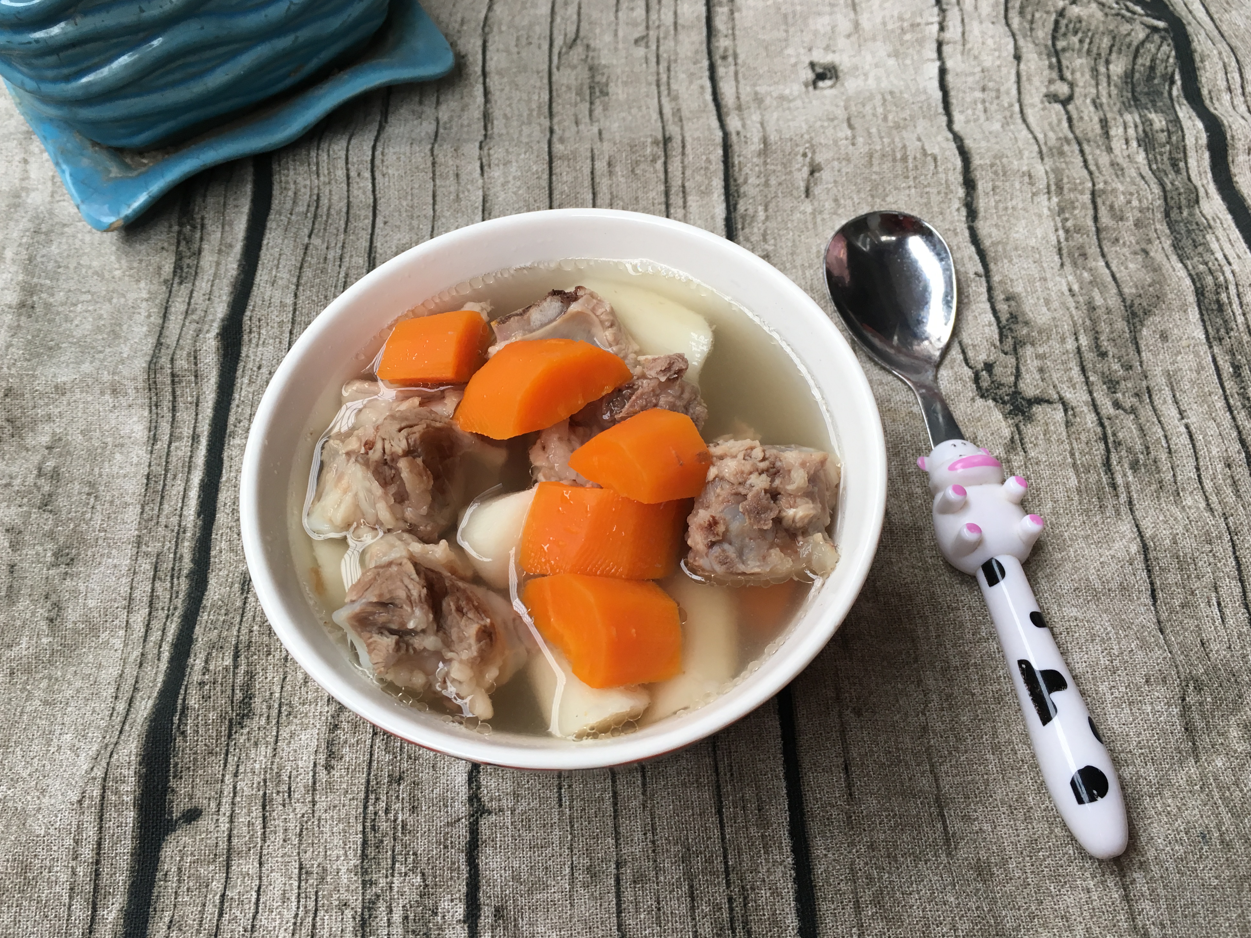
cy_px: 462
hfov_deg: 60.0
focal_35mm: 30
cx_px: 613
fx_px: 1084
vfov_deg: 46.8
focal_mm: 4.15
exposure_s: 1/33
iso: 25
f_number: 2.2
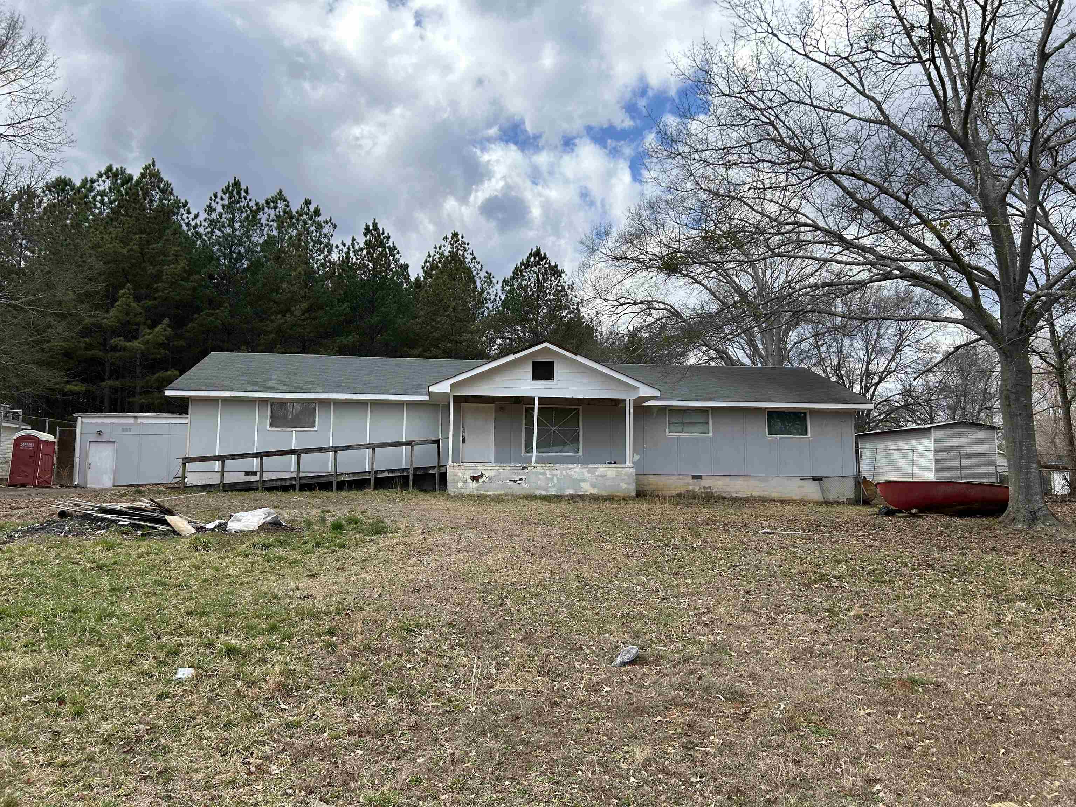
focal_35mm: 26
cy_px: 404
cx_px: 538
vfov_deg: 53.1
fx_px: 808
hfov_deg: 67.3
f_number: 1.5
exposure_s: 1/2571
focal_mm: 5.7
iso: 50
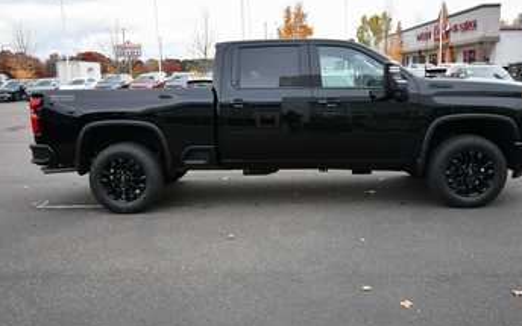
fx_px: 455
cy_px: 148
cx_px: 267
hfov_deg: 59.6
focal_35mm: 32
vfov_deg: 39.4
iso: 400
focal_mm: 18
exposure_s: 1/250
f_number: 5.6
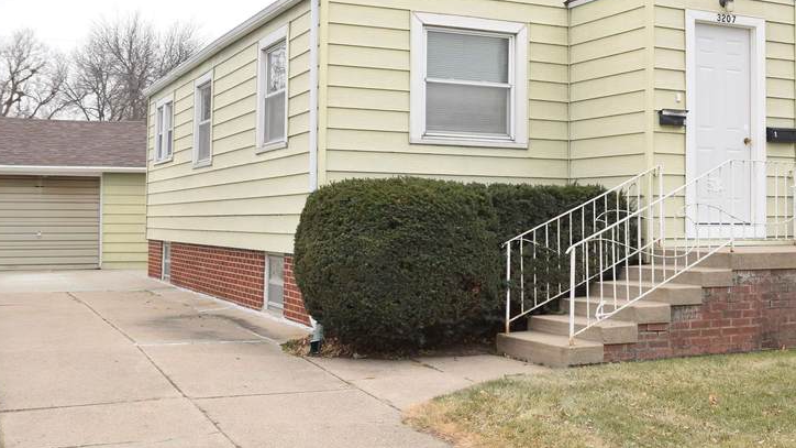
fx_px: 1055
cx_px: 533
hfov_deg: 40.8
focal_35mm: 50
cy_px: 162
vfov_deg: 23.9
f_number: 8
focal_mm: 18
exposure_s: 1/80
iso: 160
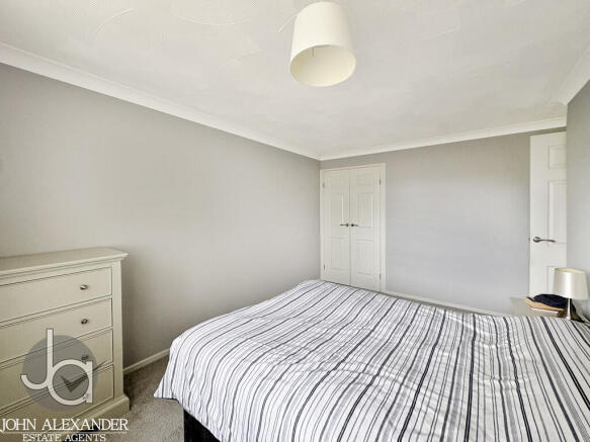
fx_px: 239
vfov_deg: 85.7
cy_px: 221
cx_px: 295
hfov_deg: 102.1
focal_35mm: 14
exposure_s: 1/97
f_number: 2.2
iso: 200
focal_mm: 2.22
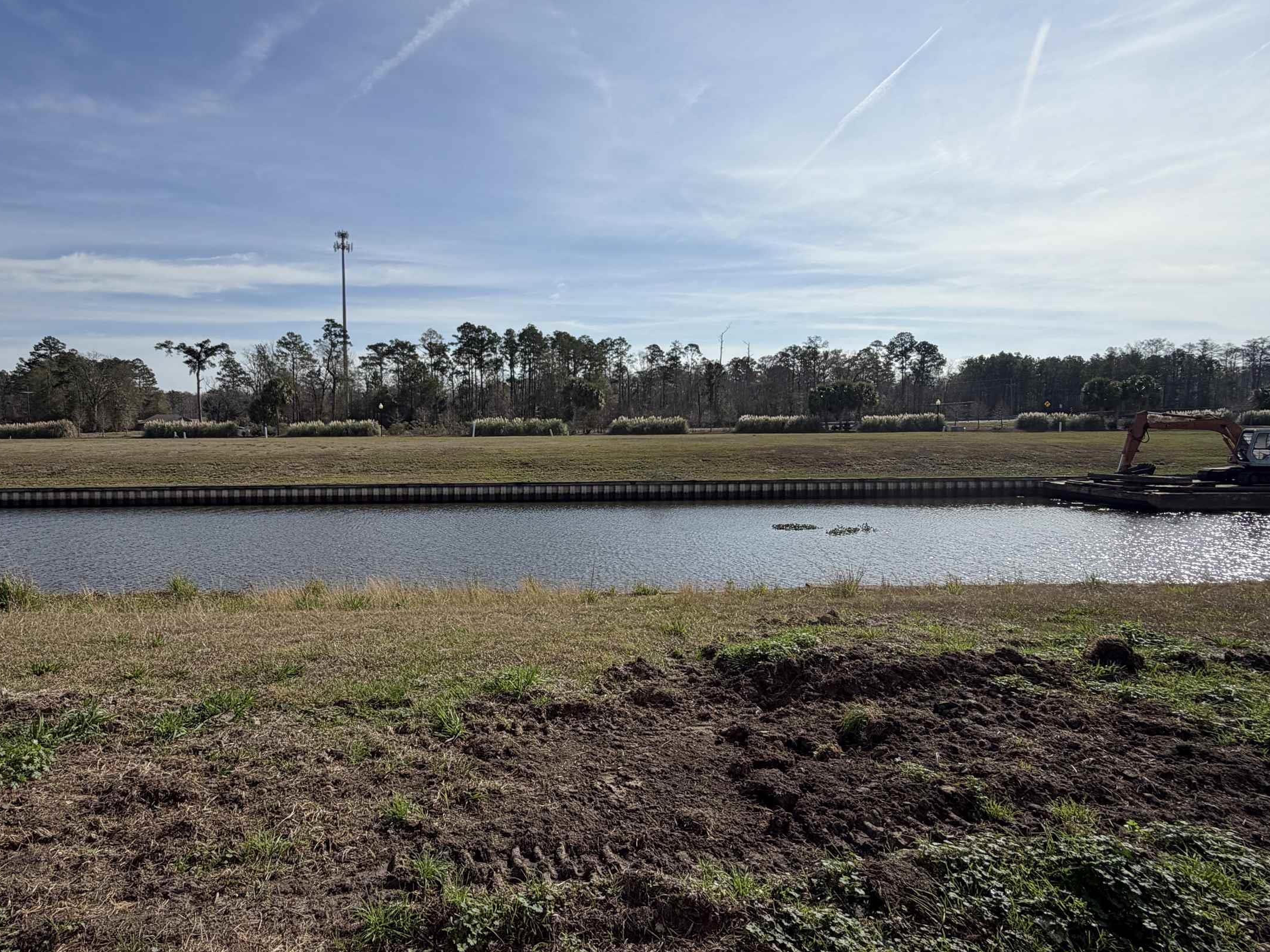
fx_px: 734
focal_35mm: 20
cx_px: 504
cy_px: 443
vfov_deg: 65.9
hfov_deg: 80.7
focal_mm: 2.22
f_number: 2.2
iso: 20
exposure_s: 1/2024
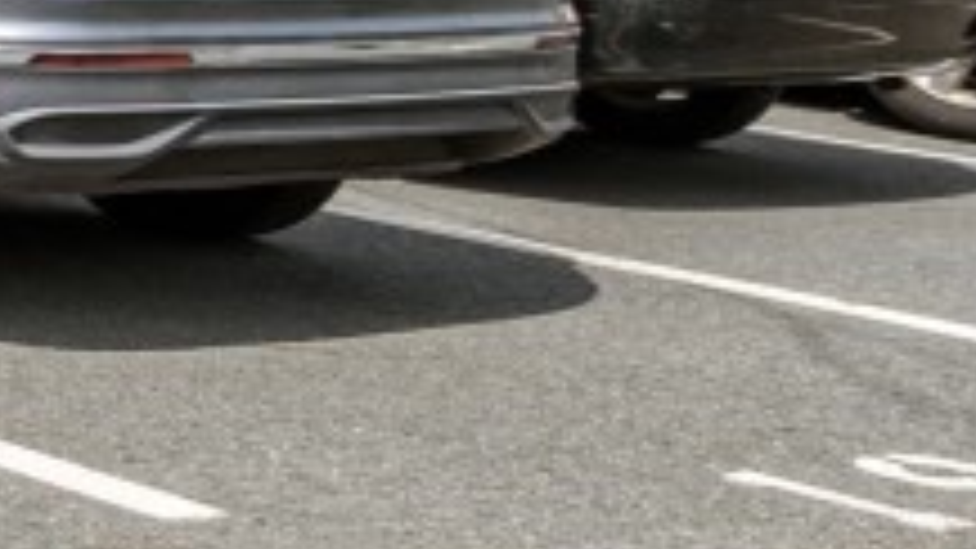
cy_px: -526
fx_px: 2588
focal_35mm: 100
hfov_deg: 14.2
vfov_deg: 11.1
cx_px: -1394
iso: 320
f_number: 5.6
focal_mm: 12
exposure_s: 1/1250
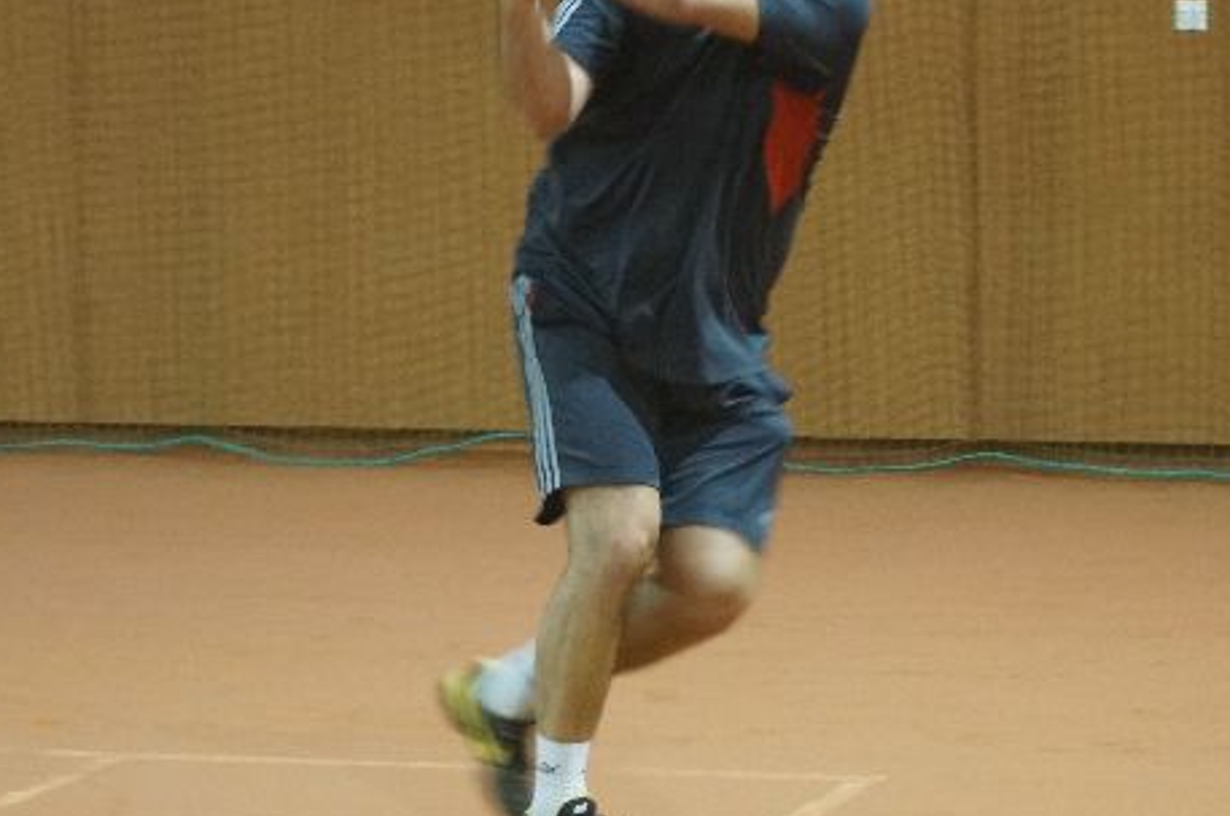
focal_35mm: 197
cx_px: 525
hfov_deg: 10.5
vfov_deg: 6.9
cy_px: 469
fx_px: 6715
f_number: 4.5
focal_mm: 75
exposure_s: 1/80
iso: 3200
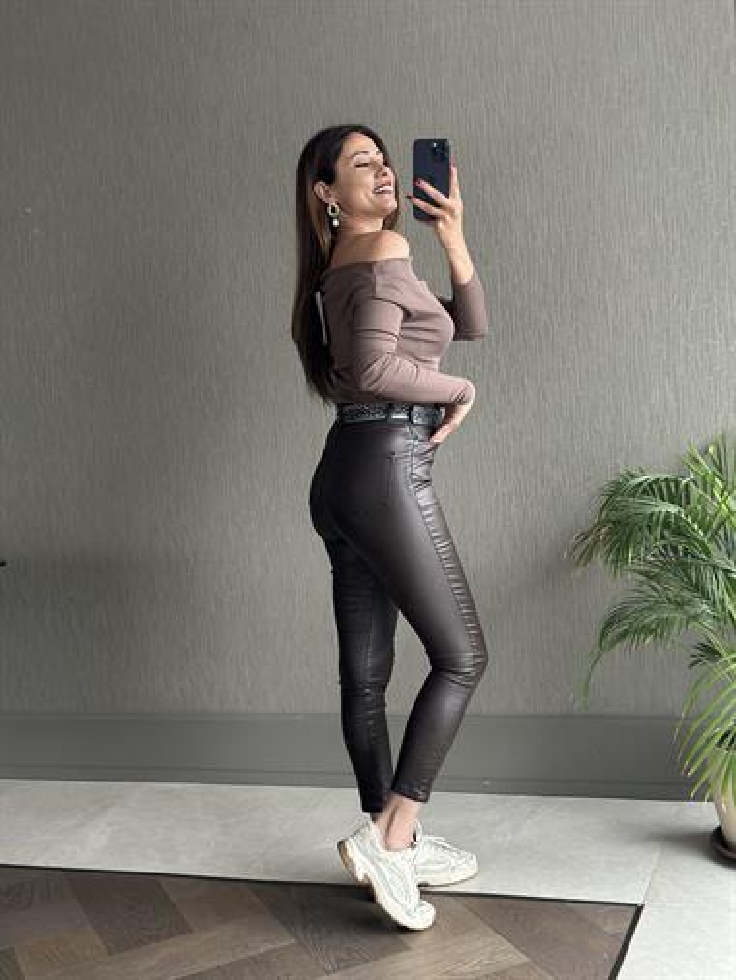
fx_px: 1360
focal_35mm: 48
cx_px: 368
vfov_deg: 39.6
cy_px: 490
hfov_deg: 30.3
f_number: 1.78
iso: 320
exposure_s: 1/50
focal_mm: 6.86
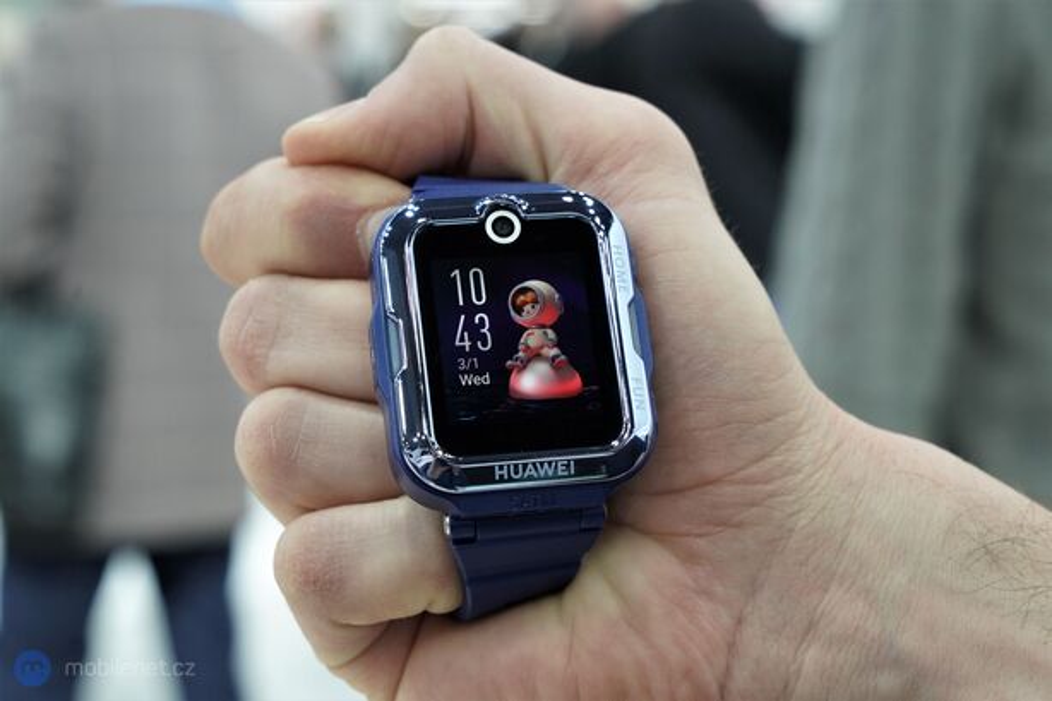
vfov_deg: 20.3
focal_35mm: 67
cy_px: 350
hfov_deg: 30.1
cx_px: 526
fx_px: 1957
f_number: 8
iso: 1600
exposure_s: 1/160
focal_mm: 67
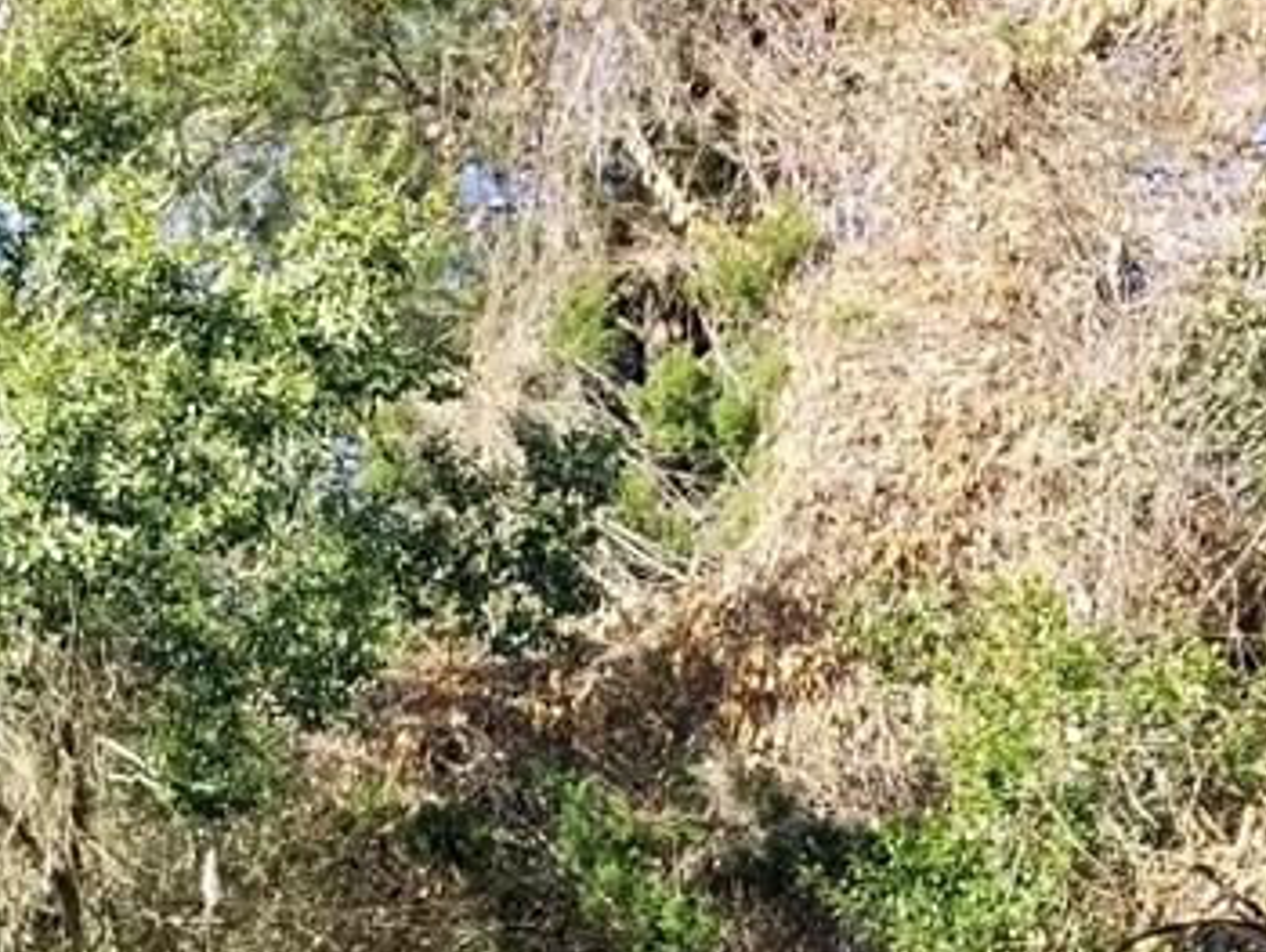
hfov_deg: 24.8
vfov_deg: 17.7
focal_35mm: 76
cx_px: 83
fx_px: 2781
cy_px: 1361
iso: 50
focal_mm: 4.25
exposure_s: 1/474
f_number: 1.7
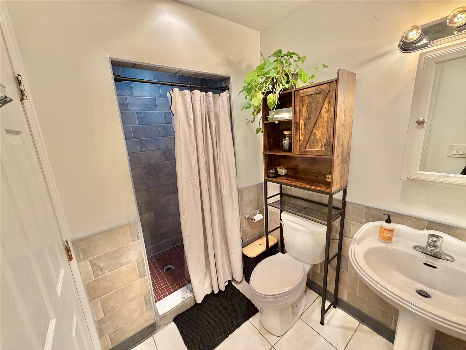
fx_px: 188
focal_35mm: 14
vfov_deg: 85.7
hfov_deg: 102.1
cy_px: 175
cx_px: 233
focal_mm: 2.22
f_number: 2.2
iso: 320
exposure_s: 1/120
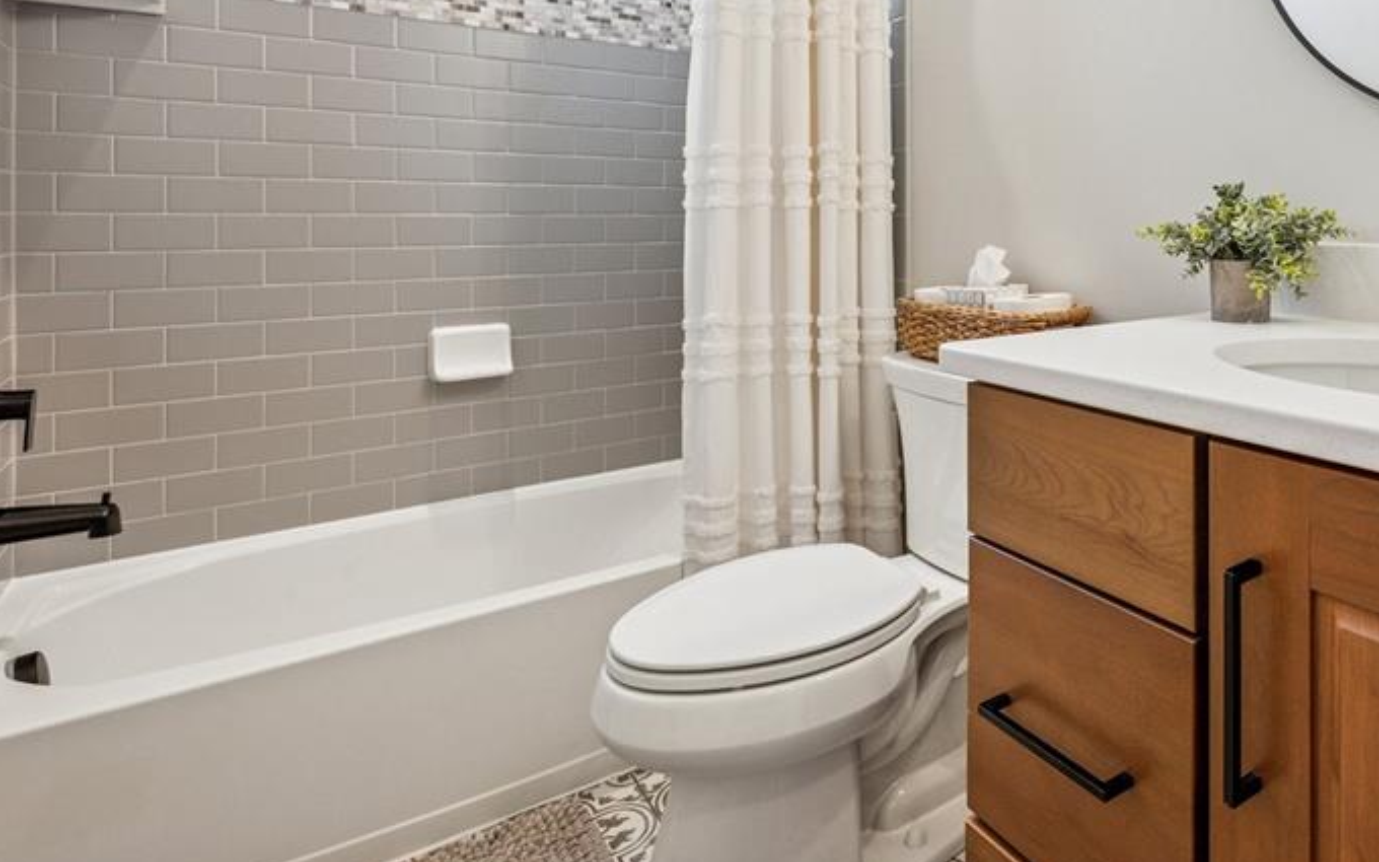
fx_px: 864
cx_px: 996
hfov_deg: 73.0
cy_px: 219
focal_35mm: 23
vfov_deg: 50.9
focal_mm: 15
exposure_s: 1/20
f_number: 11
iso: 800
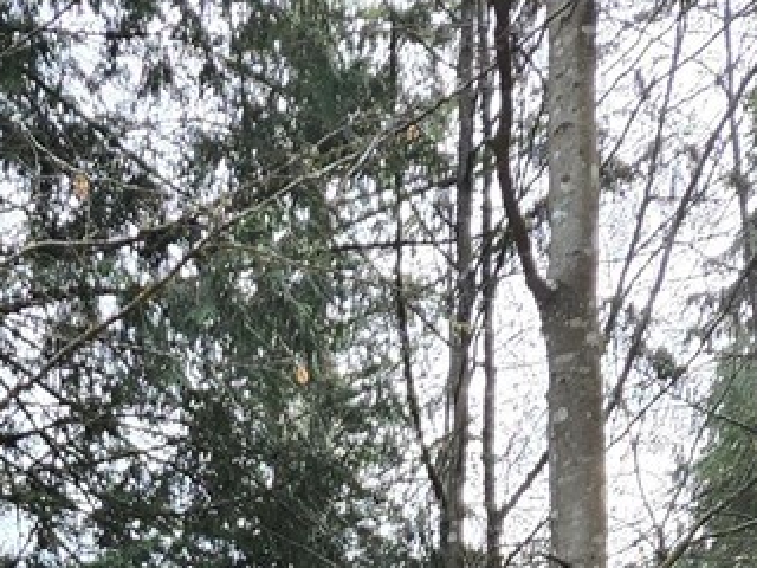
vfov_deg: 10.9
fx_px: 2515
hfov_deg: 16.7
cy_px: 1354
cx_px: -7
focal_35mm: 115
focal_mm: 5.4
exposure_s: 1/249
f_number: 1.8
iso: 25
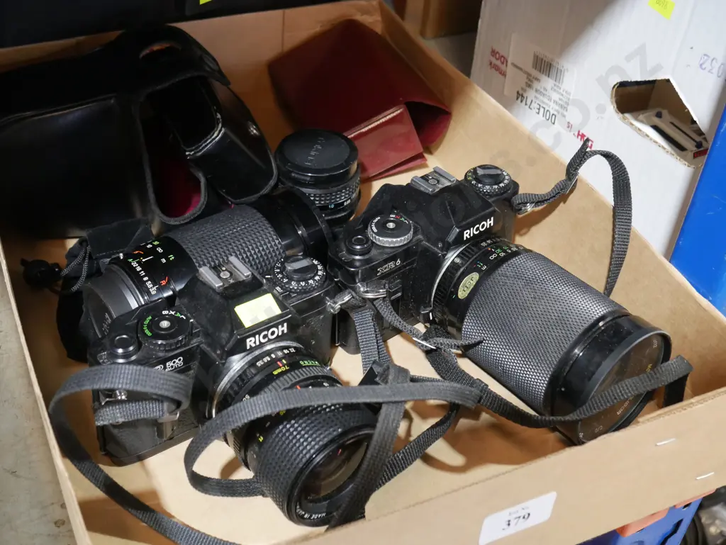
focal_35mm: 46
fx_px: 965
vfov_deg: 31.5
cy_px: 272
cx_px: 363
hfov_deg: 41.2
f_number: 5.1
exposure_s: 1/60
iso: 2500
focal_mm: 23
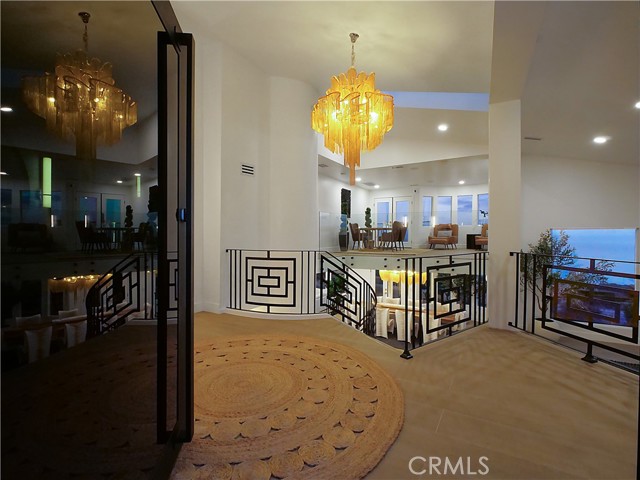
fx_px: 296
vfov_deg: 78.1
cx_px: 320
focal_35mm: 16
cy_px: 240
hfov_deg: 94.5
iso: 2500
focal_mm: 8
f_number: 7.1
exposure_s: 1/50
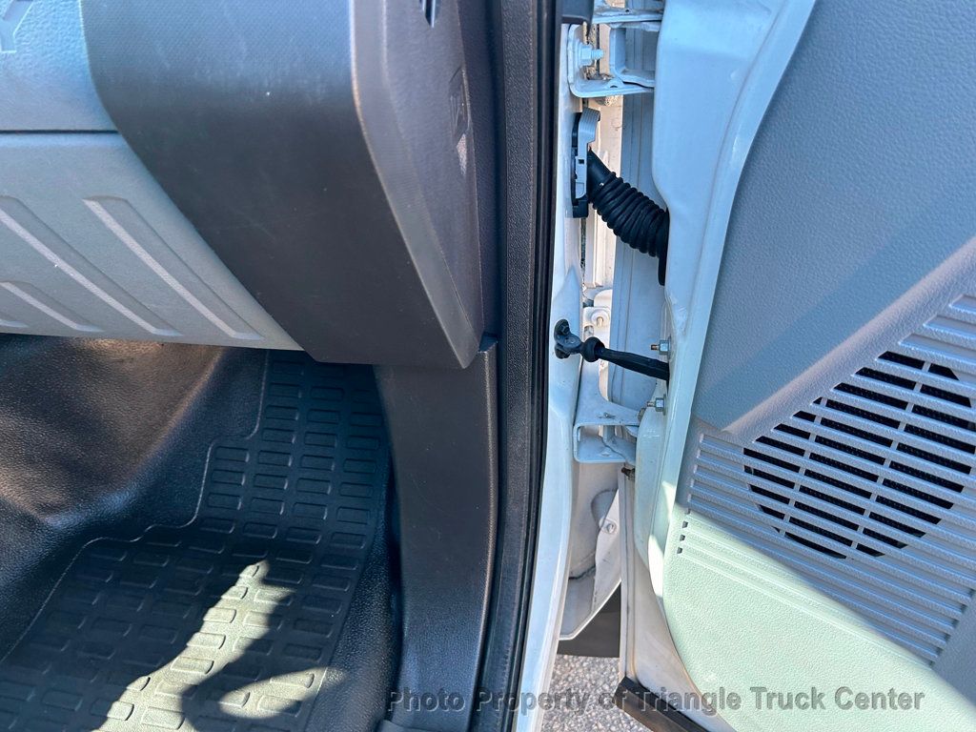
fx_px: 733
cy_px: 366
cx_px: 488
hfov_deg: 67.3
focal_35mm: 26
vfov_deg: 53.1
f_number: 1.5
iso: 100
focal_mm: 5.7
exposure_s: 1/121
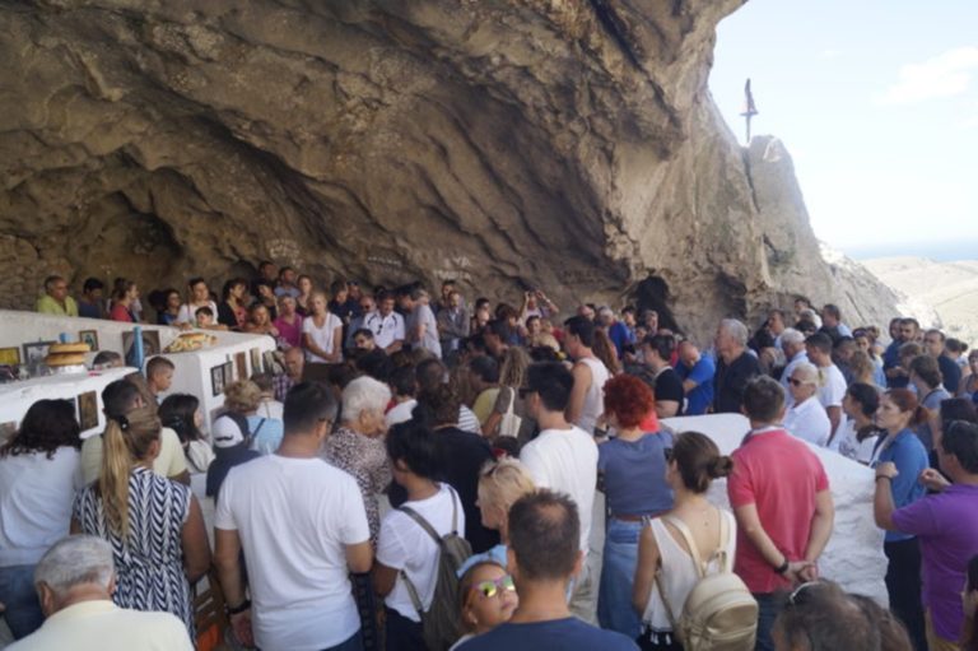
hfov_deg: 67.4
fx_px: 733
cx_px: 489
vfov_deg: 47.9
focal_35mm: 27
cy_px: 326
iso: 100
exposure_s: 1/100
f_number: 5.6
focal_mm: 18
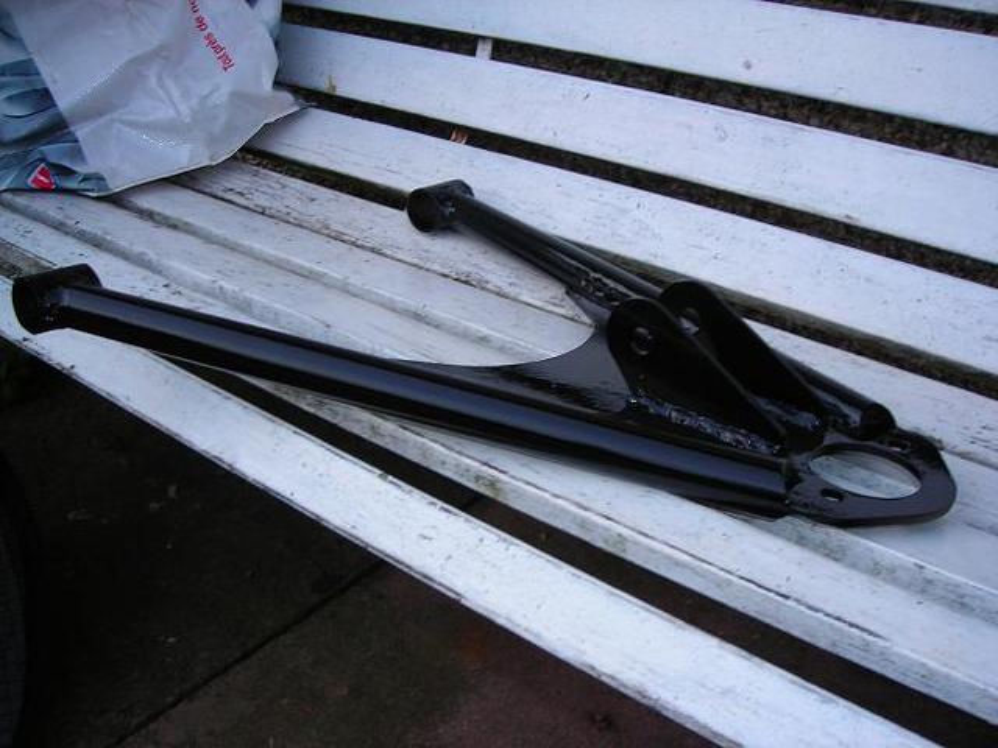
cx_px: 499
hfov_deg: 45.8
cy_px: 374
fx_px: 1182
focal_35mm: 41
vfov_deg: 35.1
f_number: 3.3
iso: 50
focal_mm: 6.8
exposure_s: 1/30
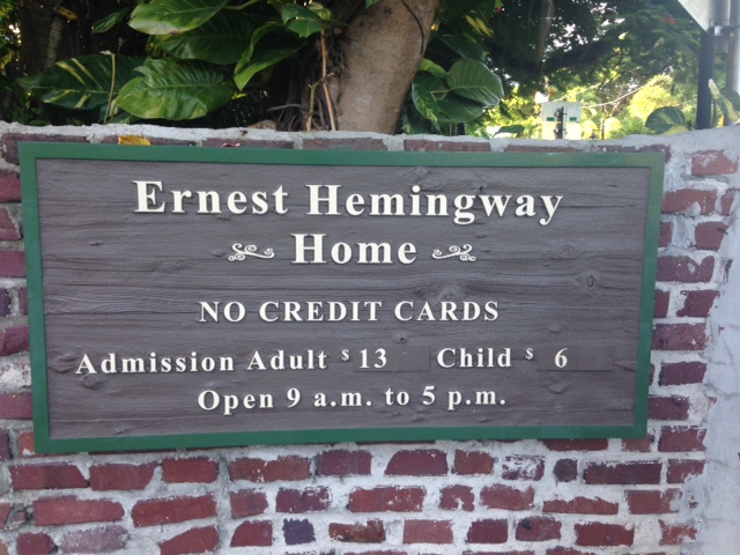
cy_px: 278
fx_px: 705
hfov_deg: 55.4
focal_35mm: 33
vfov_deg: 42.9
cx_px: 370
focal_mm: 4.12
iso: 50
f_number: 2.4
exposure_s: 1/60
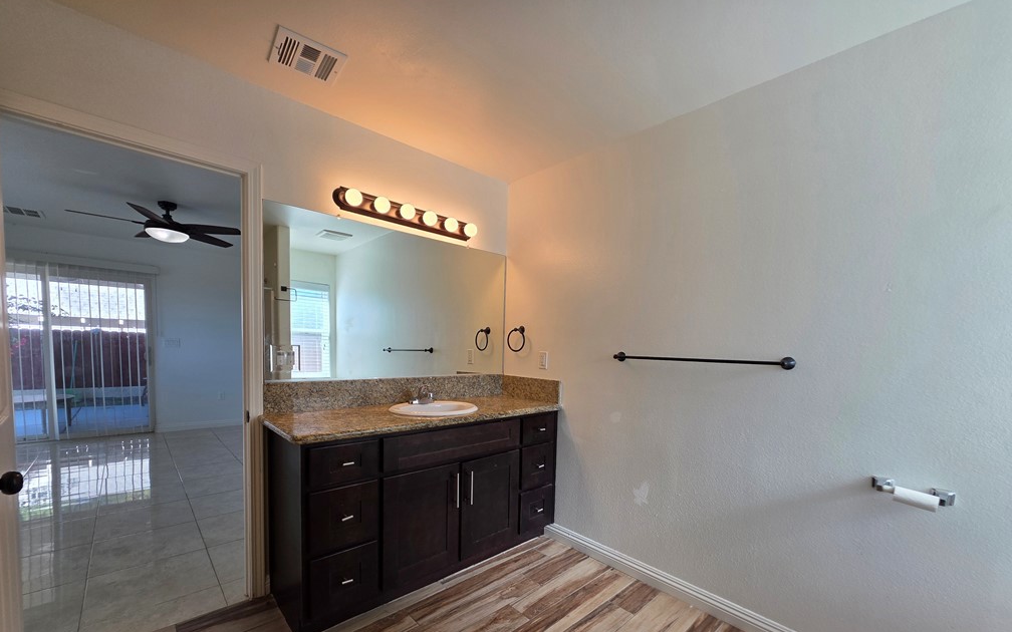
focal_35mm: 14
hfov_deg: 105.3
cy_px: 377
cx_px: 506
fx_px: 386
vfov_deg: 77.8
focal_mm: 2.2
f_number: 1.9
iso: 40
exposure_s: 1/120
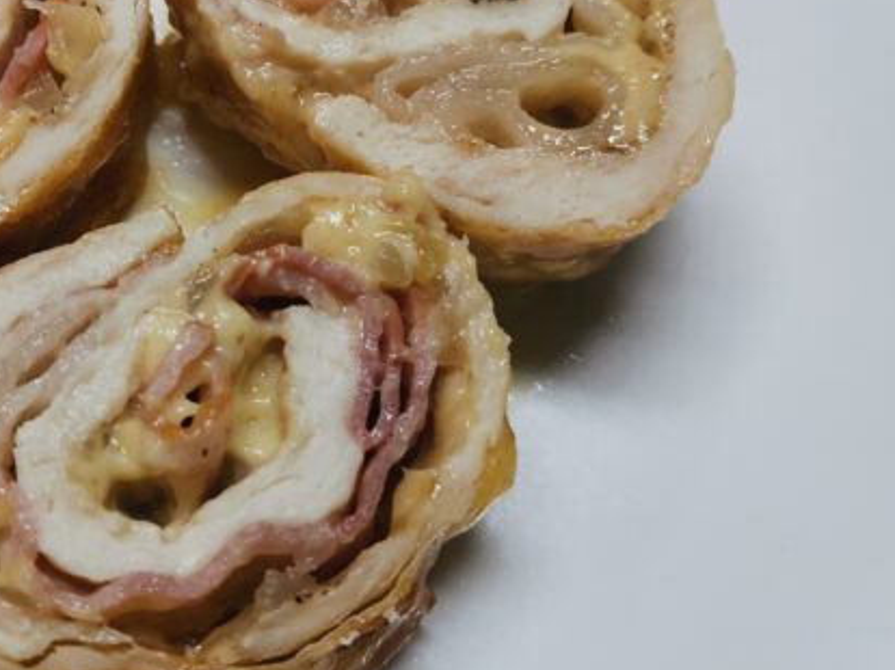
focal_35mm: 44
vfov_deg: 32.7
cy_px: 260
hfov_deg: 41.7
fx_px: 1137
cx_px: 223
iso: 80
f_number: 1.8
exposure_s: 1/180
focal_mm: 4.75
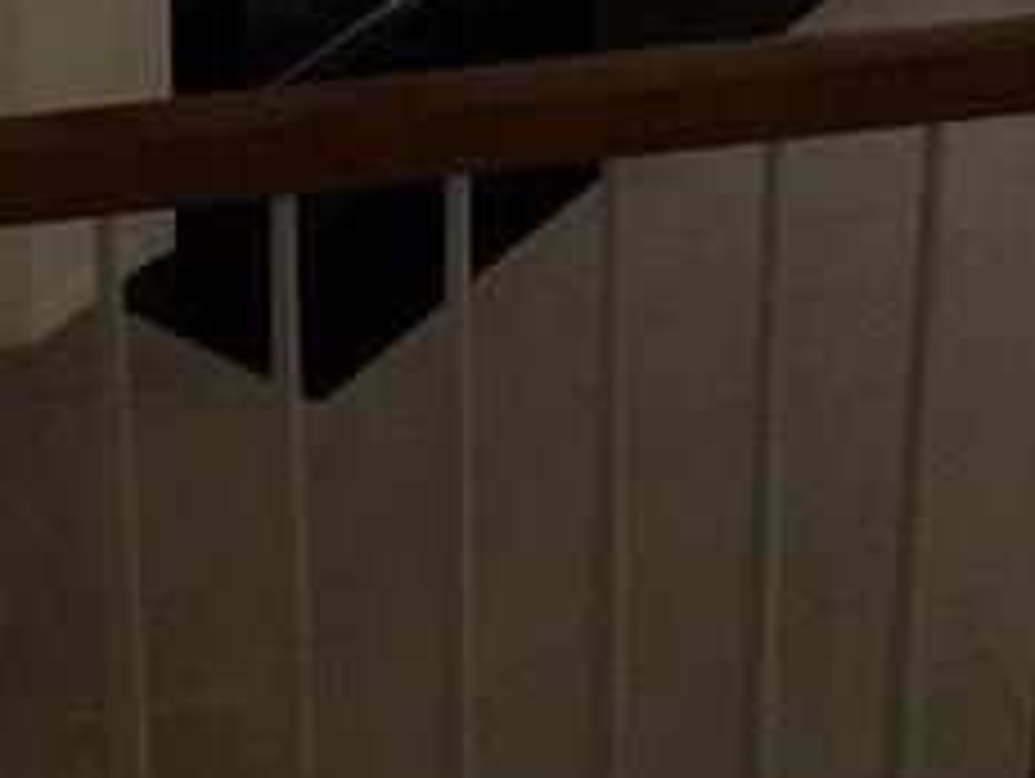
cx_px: 1256
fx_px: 3861
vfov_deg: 10.7
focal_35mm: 129
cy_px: -670
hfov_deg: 14.7
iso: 32
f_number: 2.2
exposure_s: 1/30
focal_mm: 4.15
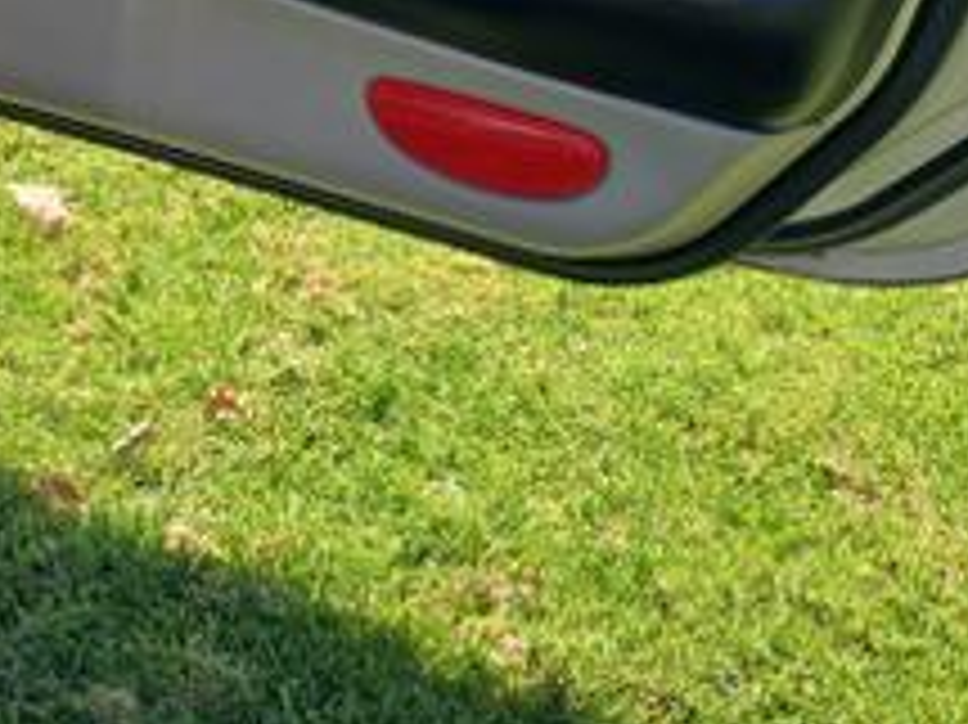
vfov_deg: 22.5
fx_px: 1705
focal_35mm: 61
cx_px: 432
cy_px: -94
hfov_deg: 31.7
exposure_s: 1/176
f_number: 1.8
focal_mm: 3.98
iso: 20
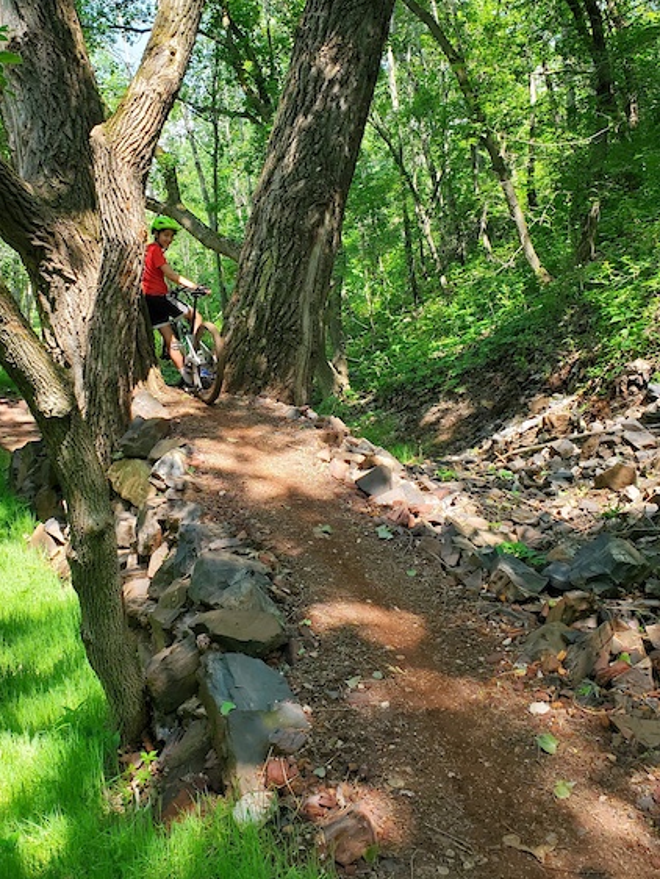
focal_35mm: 37
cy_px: 385
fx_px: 940
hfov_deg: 38.0
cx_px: 192
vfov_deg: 50.0
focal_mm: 4.3
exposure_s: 1/186
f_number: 2.4
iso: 50
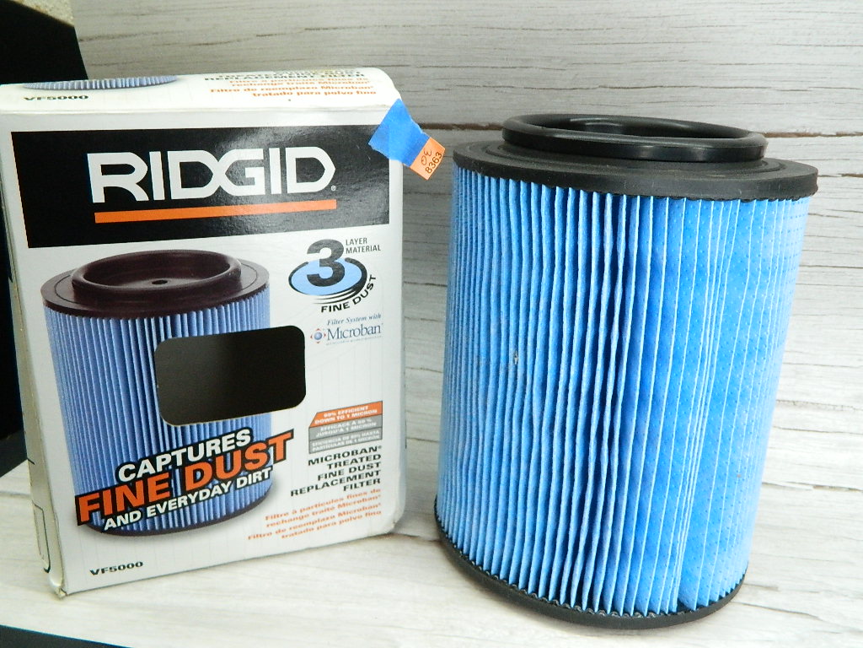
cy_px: 324
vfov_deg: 45.4
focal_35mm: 31
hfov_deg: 58.4
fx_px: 773
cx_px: 432
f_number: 3.2
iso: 400
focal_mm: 5.6
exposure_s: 1/125
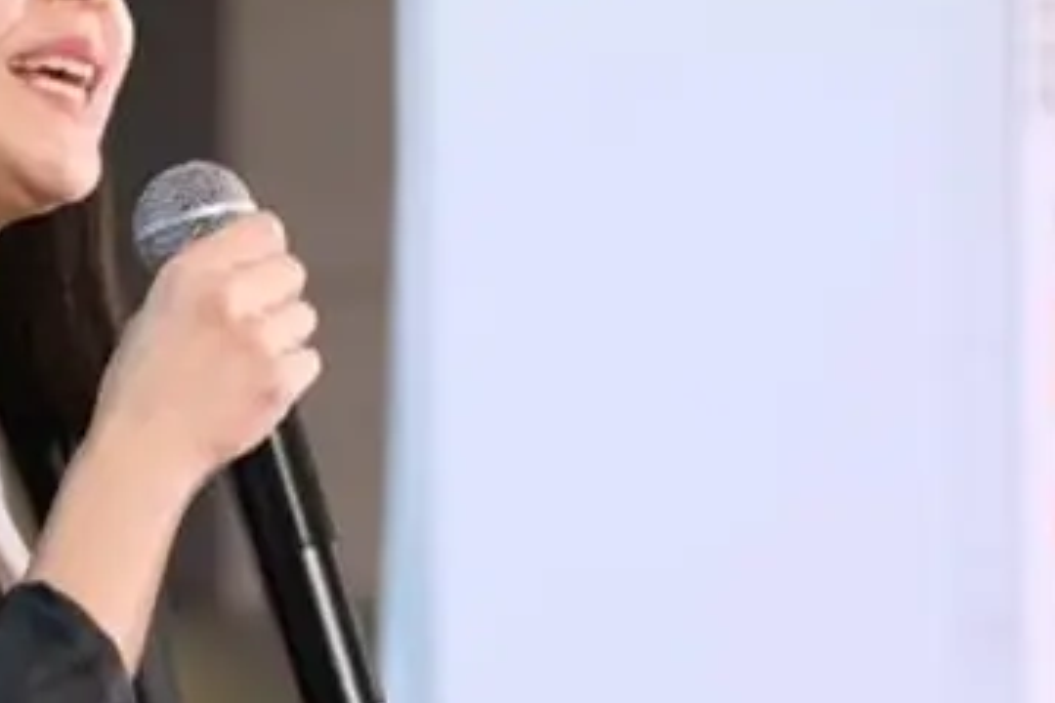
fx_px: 12190
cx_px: 513
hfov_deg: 5.0
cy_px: 391
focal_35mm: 416
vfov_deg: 3.3
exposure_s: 1/50
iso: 3200
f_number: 4.4
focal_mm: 128
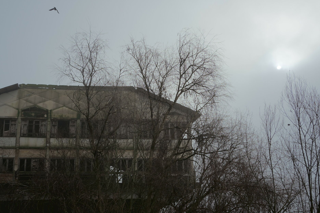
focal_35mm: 45
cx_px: 148
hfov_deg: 43.6
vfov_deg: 29.8
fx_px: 400
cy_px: 123
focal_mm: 35
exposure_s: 1/320
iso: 100
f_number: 9
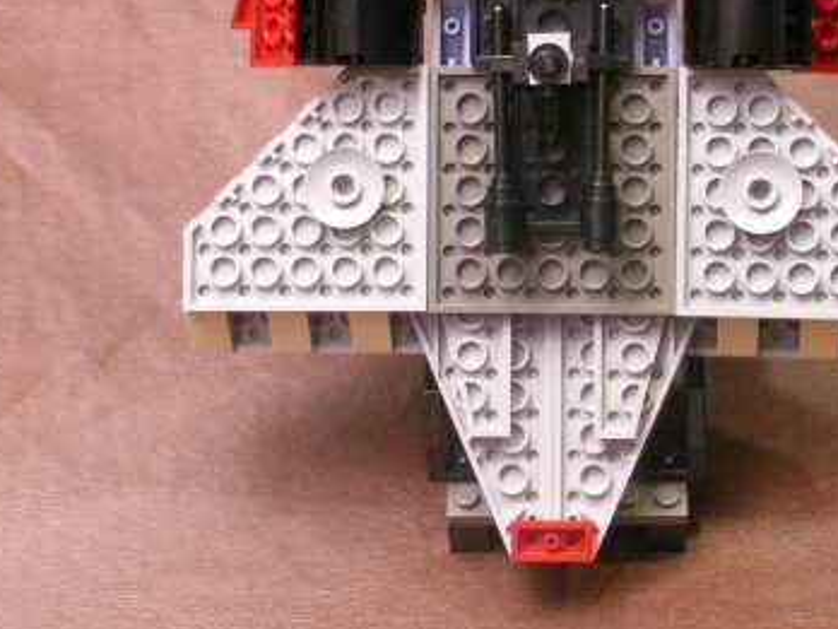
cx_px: 474
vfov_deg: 12.2
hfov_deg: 16.3
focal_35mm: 121
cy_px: 113
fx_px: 2929
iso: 95
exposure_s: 1/4
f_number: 3.8
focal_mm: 13.5
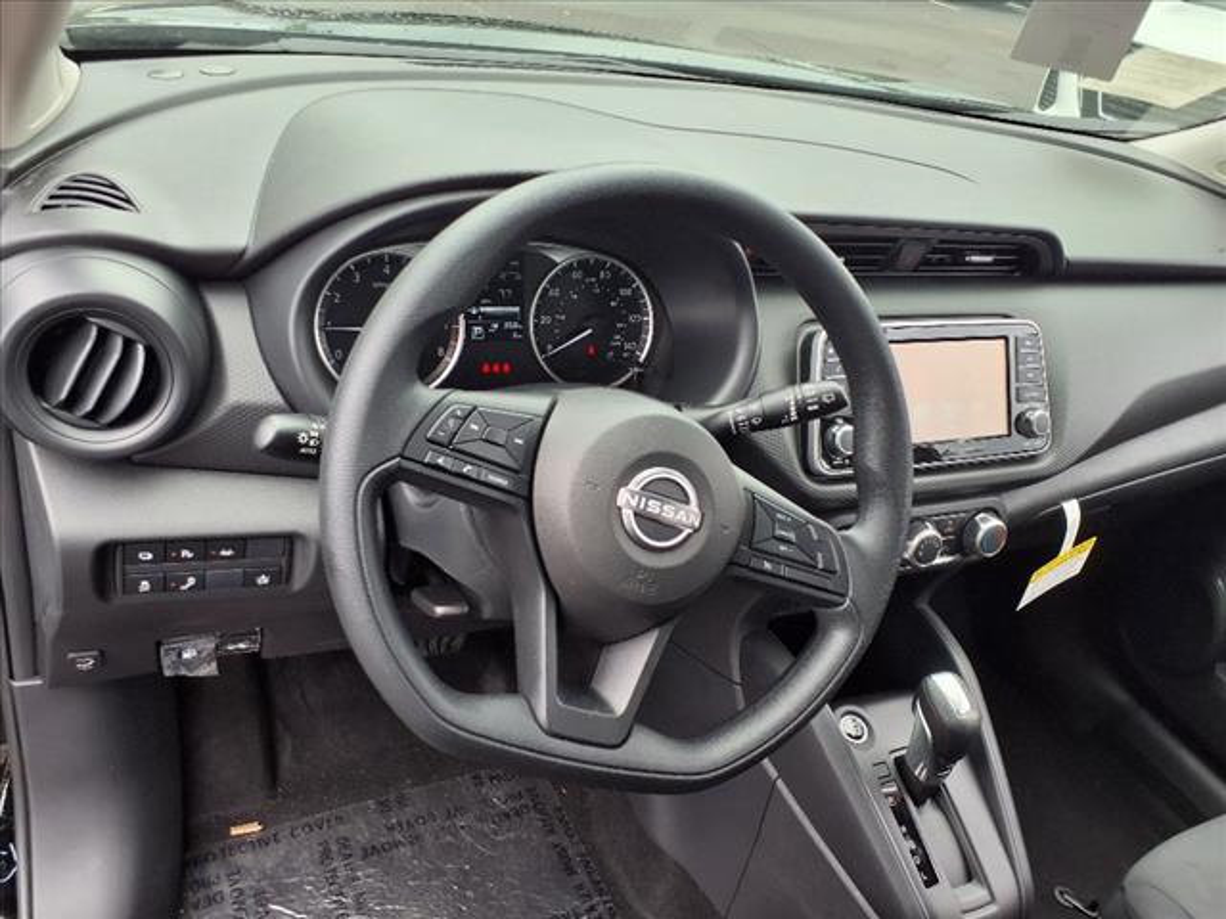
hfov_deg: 65.3
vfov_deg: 51.4
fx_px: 956
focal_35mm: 27
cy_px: 460
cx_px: 613
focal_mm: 3.58
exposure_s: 1/167
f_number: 1.9
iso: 40
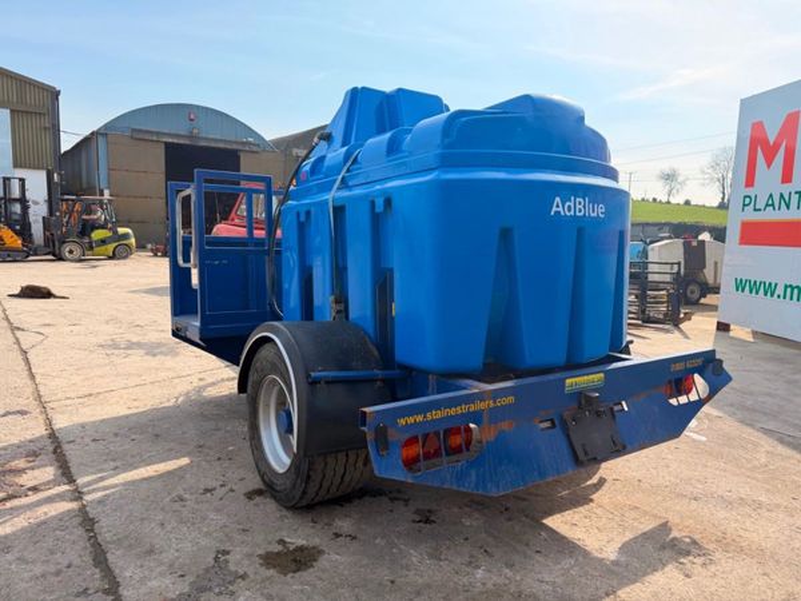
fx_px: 555
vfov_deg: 56.8
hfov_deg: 71.6
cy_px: 300
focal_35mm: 24
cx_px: 400
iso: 100
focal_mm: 6.76
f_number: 1.78
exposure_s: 1/2525
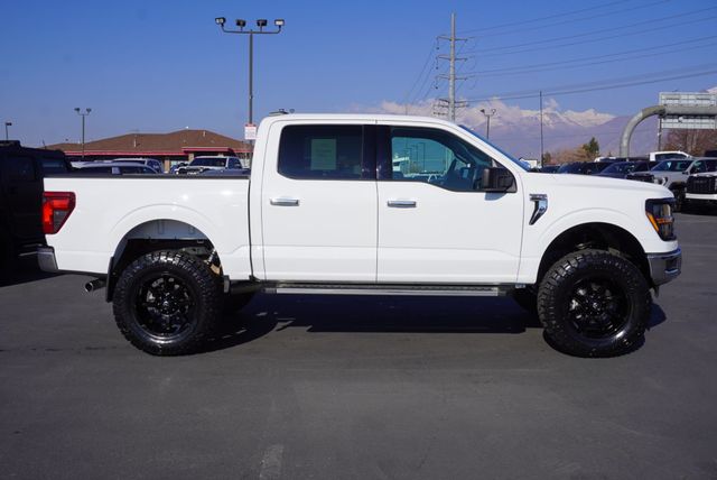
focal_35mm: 36
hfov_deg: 53.1
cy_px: 240
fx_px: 718
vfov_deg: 36.9
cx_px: 358
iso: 100
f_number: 11
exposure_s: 1/320
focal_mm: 24
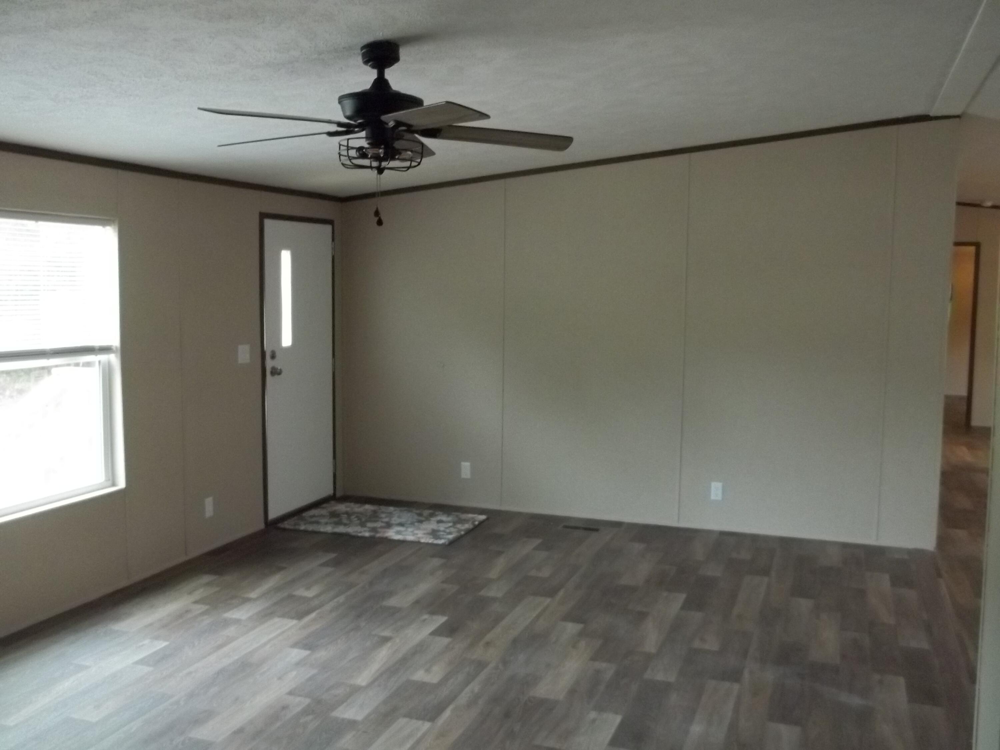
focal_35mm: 33
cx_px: 500
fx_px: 953
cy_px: 375
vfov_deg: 42.9
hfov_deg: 55.4
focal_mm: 5.9
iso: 320
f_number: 3.3
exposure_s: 1/30
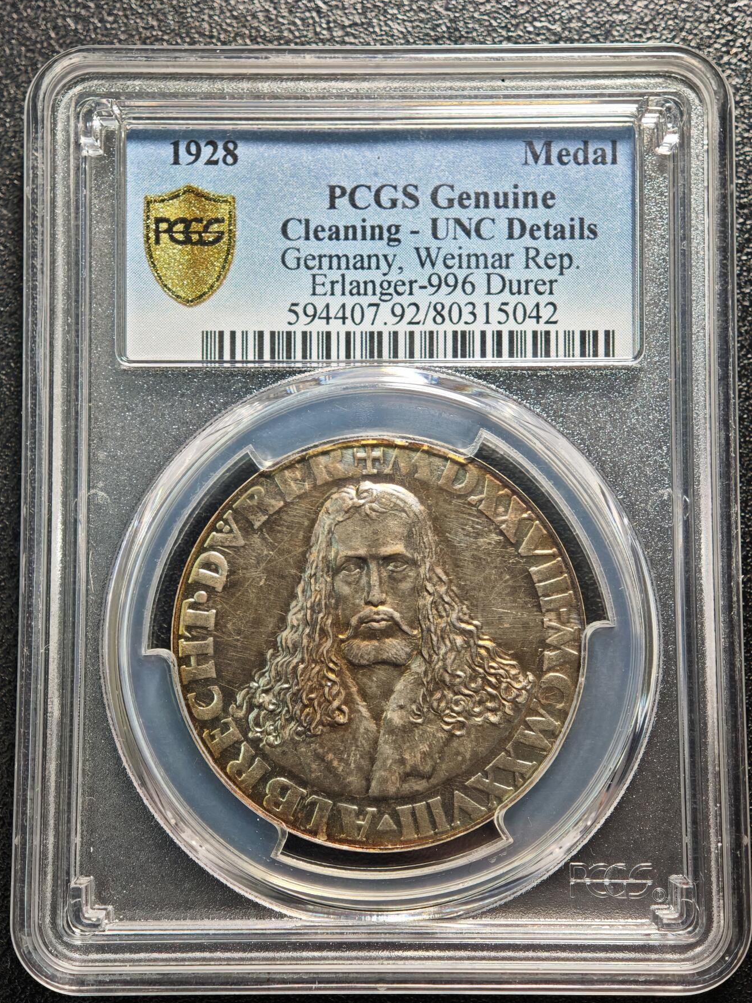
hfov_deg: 24.0
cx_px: 370
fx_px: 1766
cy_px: 505
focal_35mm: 61
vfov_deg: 31.7
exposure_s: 1/120
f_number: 2
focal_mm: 9
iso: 640
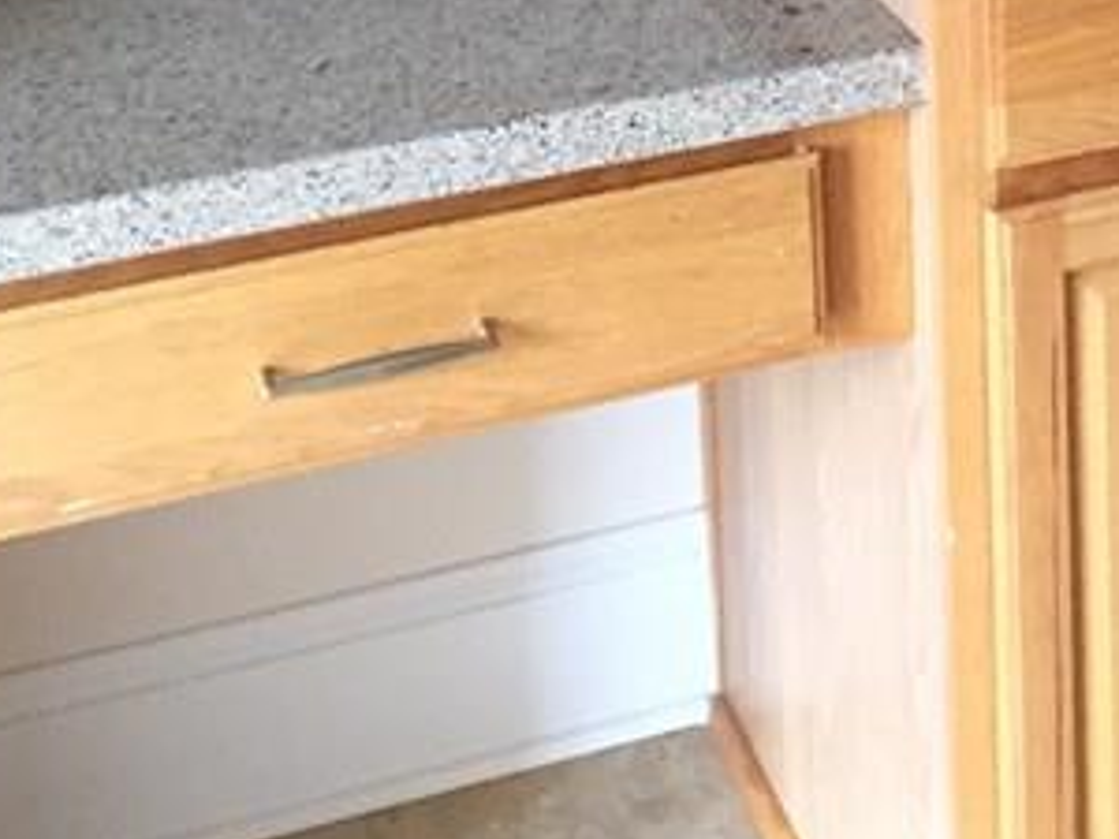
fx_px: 3200
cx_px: 1141
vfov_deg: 13.8
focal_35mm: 99
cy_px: -518
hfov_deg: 19.2
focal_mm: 4.15
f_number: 2.2
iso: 160
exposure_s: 1/30
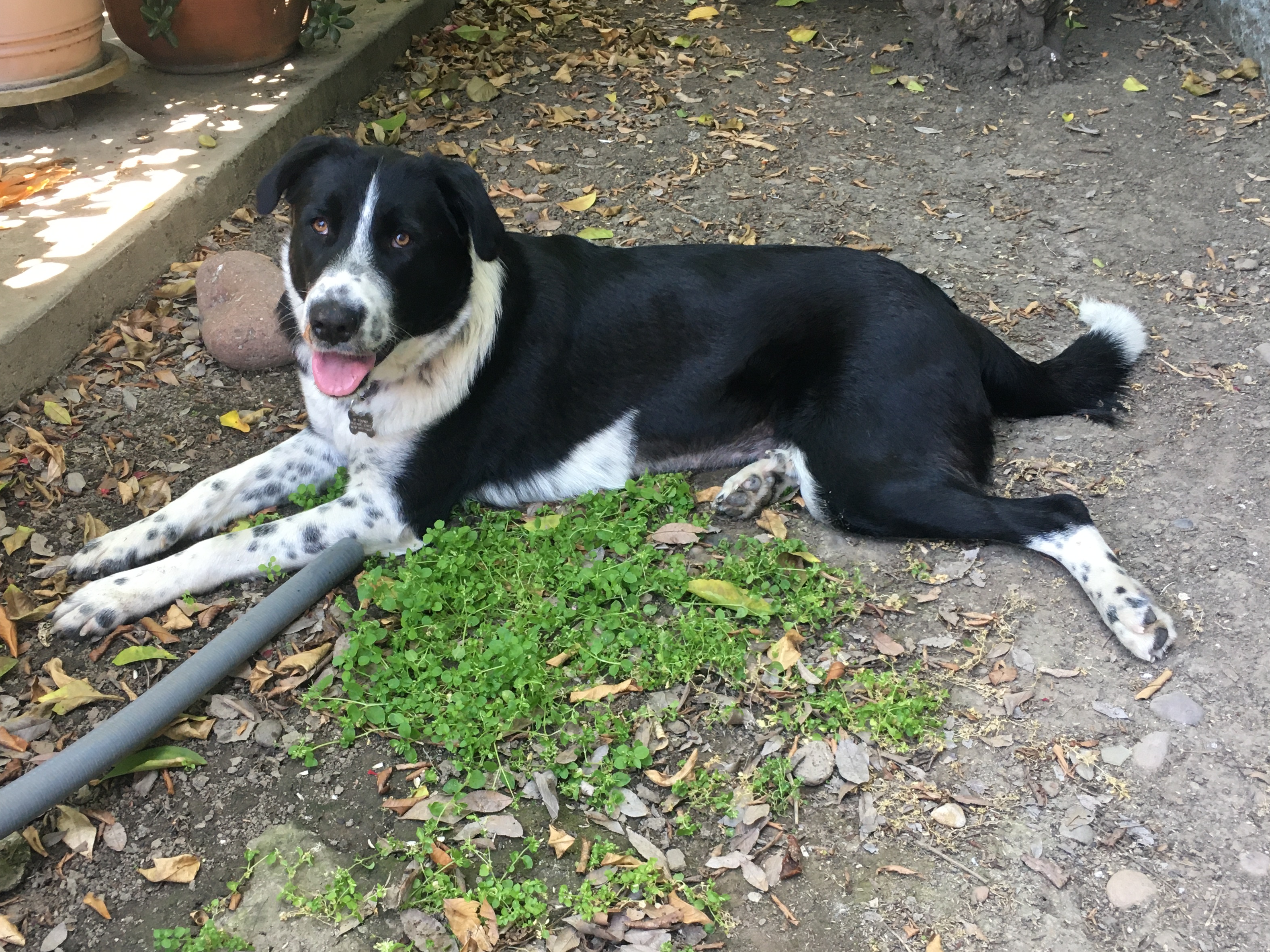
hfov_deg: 50.0
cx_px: 560
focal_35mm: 37
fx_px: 1357
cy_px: 585
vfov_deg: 38.5
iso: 40
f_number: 2.2
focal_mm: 4.15
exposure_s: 1/30
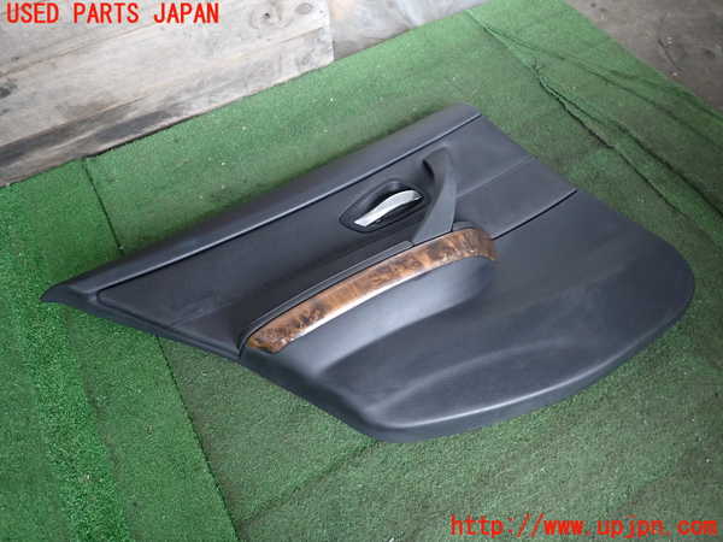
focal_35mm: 25
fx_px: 522
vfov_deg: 54.9
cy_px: 271
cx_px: 362
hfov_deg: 69.4
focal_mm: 4.5
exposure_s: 1/30
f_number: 2
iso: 400
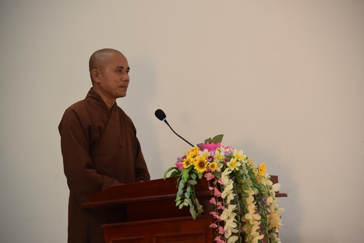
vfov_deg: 11.4
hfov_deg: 17.1
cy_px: 122
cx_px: 182
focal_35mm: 120
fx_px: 1214
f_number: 4
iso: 640
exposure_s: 1/60
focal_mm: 120
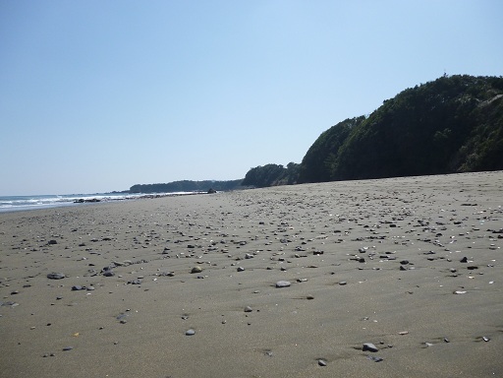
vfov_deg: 49.7
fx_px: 407
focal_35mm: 28
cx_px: 252
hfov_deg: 63.4
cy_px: 189
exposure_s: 1/200
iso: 100
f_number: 9
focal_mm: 5
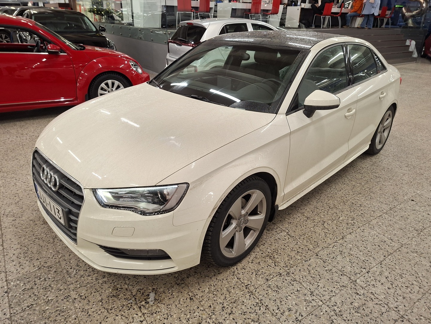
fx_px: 286
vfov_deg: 58.9
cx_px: 216
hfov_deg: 73.9
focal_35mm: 23
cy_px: 162
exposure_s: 1/100
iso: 250
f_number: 1.8
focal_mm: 5.54
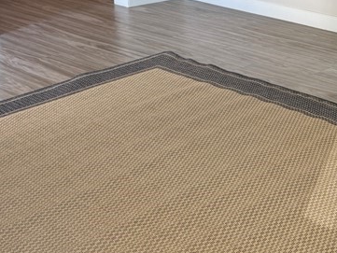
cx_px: 372
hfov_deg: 26.3
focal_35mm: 68
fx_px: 662
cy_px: -2
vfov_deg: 20.9
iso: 100
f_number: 1.78
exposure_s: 1/120
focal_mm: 6.76
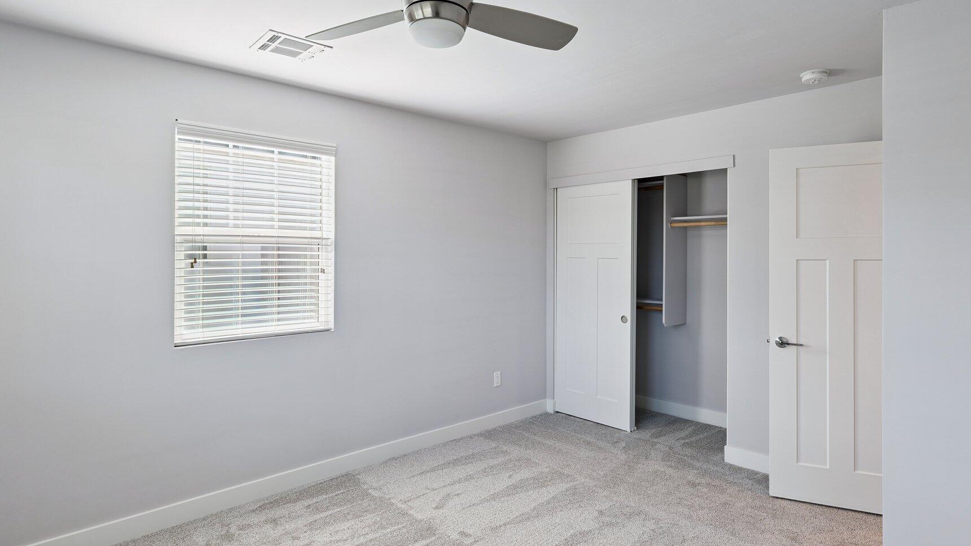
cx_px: 497
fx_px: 515
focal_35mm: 20
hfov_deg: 86.6
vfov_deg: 55.8
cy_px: 252
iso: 400
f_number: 8
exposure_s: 1/40
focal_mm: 16
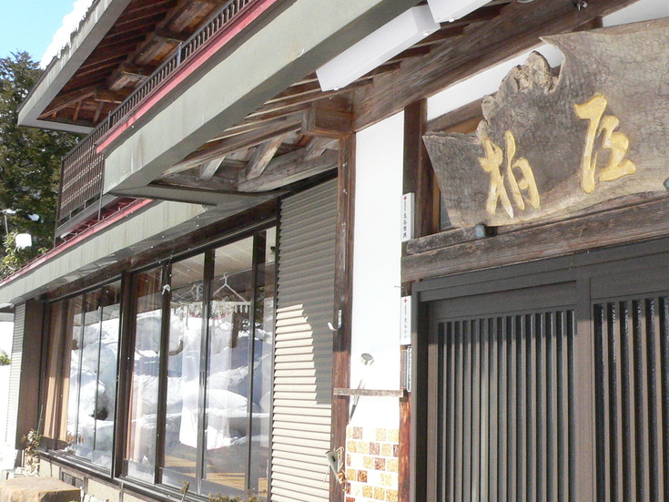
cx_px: 398
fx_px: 947
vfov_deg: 29.5
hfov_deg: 38.8
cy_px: 185
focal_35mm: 49
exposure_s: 1/1600
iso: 400
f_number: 5.6
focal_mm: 6
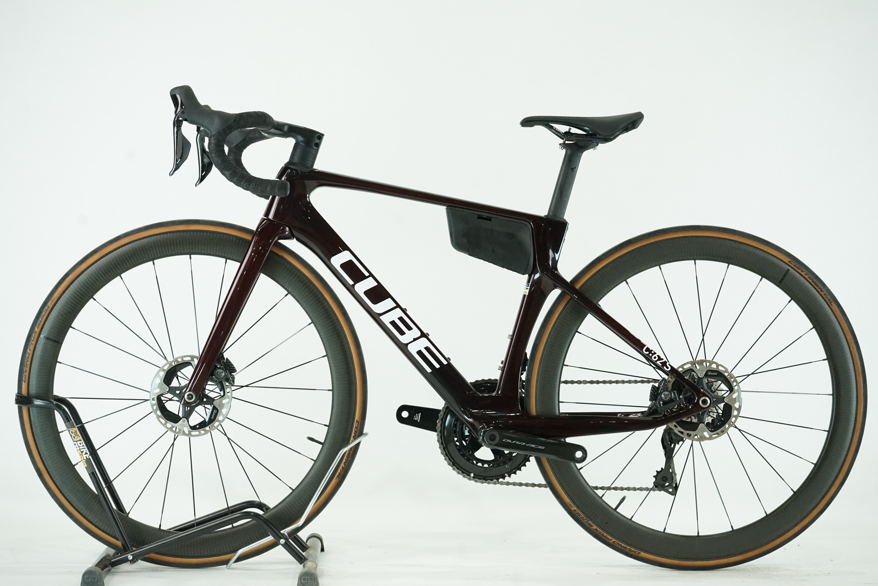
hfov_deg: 28.8
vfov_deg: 19.5
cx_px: 439
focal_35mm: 70
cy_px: 293
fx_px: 1707
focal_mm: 70
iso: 3200
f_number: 8
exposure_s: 1/200
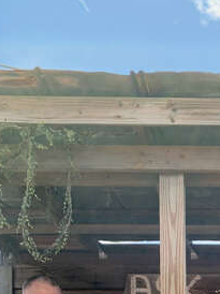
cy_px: 393
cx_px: 298
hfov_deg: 17.9
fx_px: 645
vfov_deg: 22.6
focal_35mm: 76
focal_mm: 4.25
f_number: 1.8
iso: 25
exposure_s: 1/512
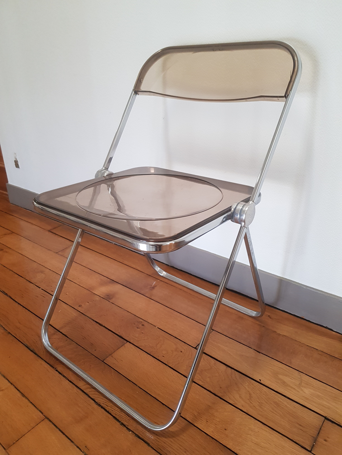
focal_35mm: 26
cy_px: 228
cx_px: 171
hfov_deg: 53.1
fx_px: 343
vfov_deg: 67.3
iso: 200
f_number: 1.7
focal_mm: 4.2
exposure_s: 1/50
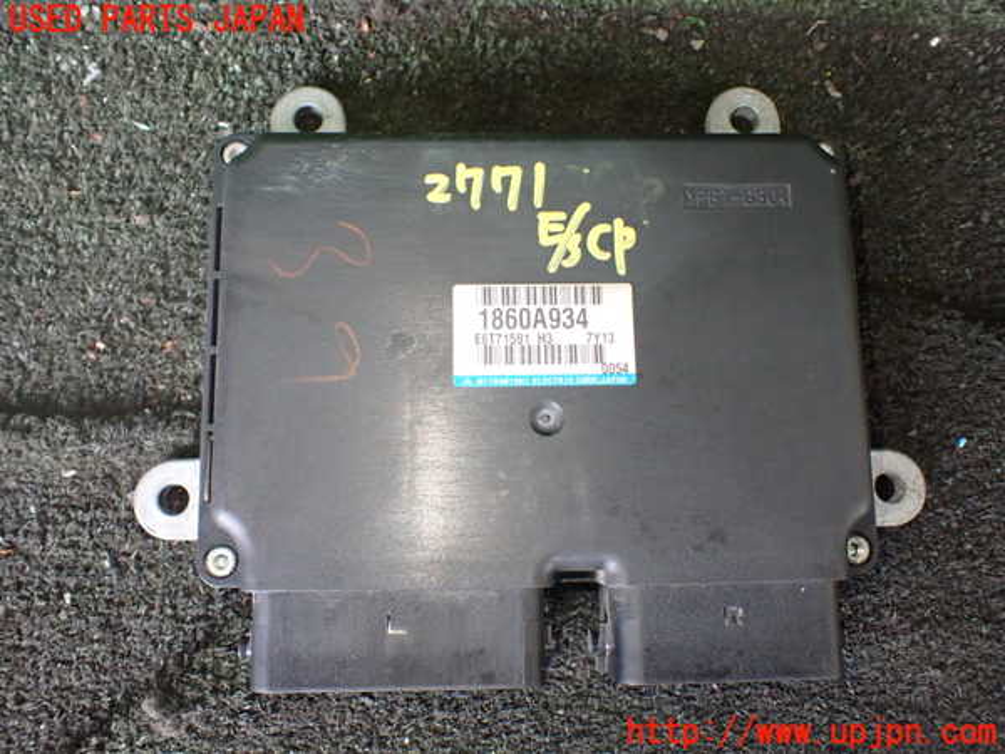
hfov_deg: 60.0
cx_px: 502
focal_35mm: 30
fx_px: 871
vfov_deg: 46.8
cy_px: 377
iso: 800
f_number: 2.3
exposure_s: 1/100
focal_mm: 5.4
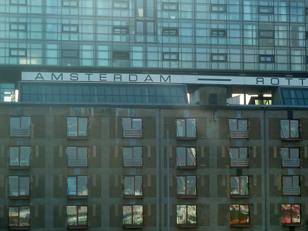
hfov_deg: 17.7
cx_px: 154
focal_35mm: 111
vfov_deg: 13.3
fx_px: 988
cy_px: 116
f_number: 4.4
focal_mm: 18.2
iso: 80
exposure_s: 1/160
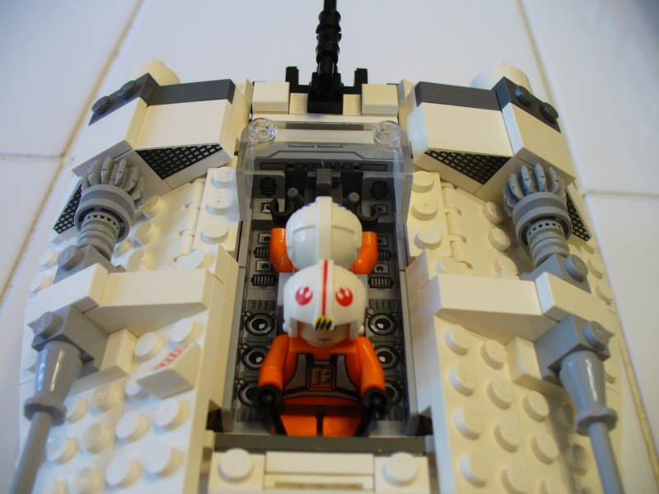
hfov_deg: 50.1
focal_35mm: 37
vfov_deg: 38.7
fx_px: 704
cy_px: 247
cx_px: 330
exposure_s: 1/40
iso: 100
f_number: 2.8
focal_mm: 6.1
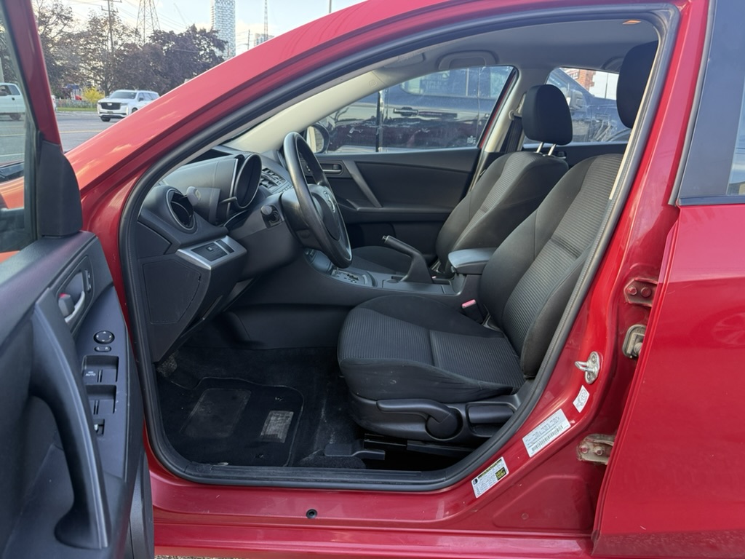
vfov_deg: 56.8
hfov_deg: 71.6
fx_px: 517
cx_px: 372
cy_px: 280
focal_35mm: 24
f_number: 1.78
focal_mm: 6.76
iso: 160
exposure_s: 1/155
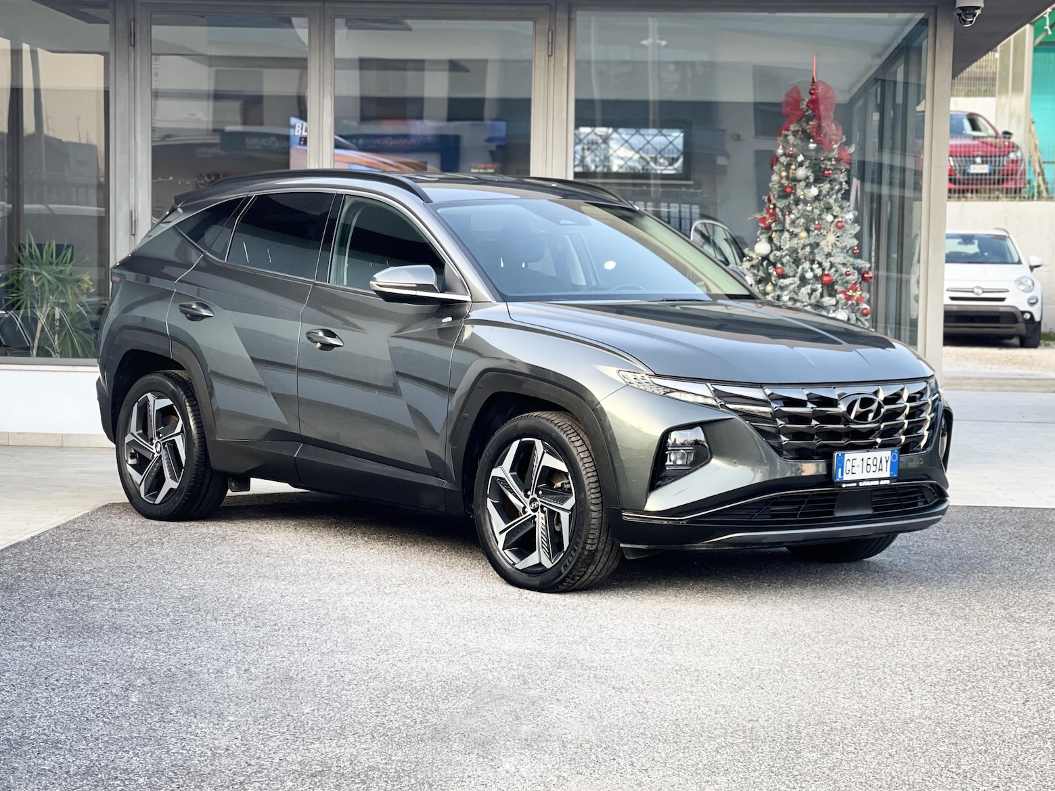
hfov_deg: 30.3
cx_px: 528
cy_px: 396
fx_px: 1950
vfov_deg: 22.9
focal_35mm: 64
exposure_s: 1/121
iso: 50
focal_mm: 7.5
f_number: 2.2
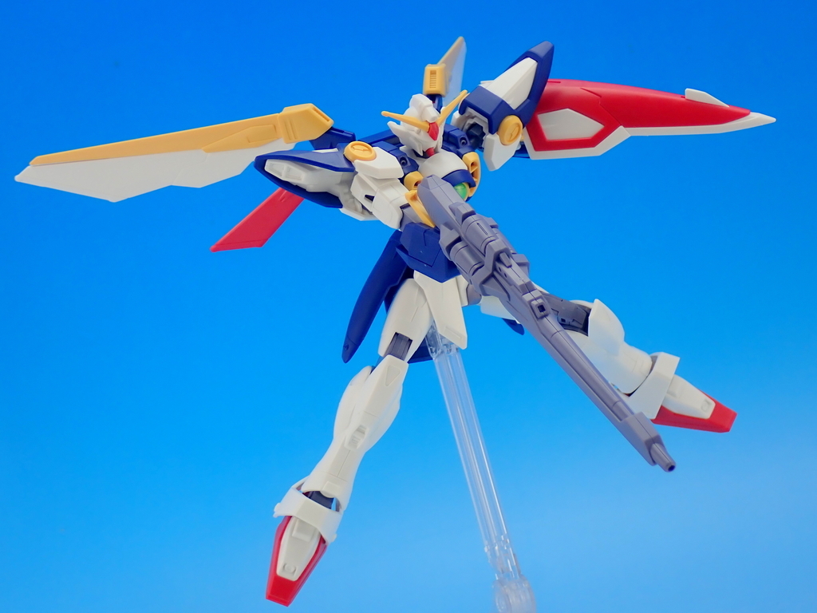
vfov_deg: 20.7
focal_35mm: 71
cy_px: 306
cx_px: 408
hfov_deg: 27.4
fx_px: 1676
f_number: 3.9
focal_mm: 12.73
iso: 100
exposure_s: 1/15
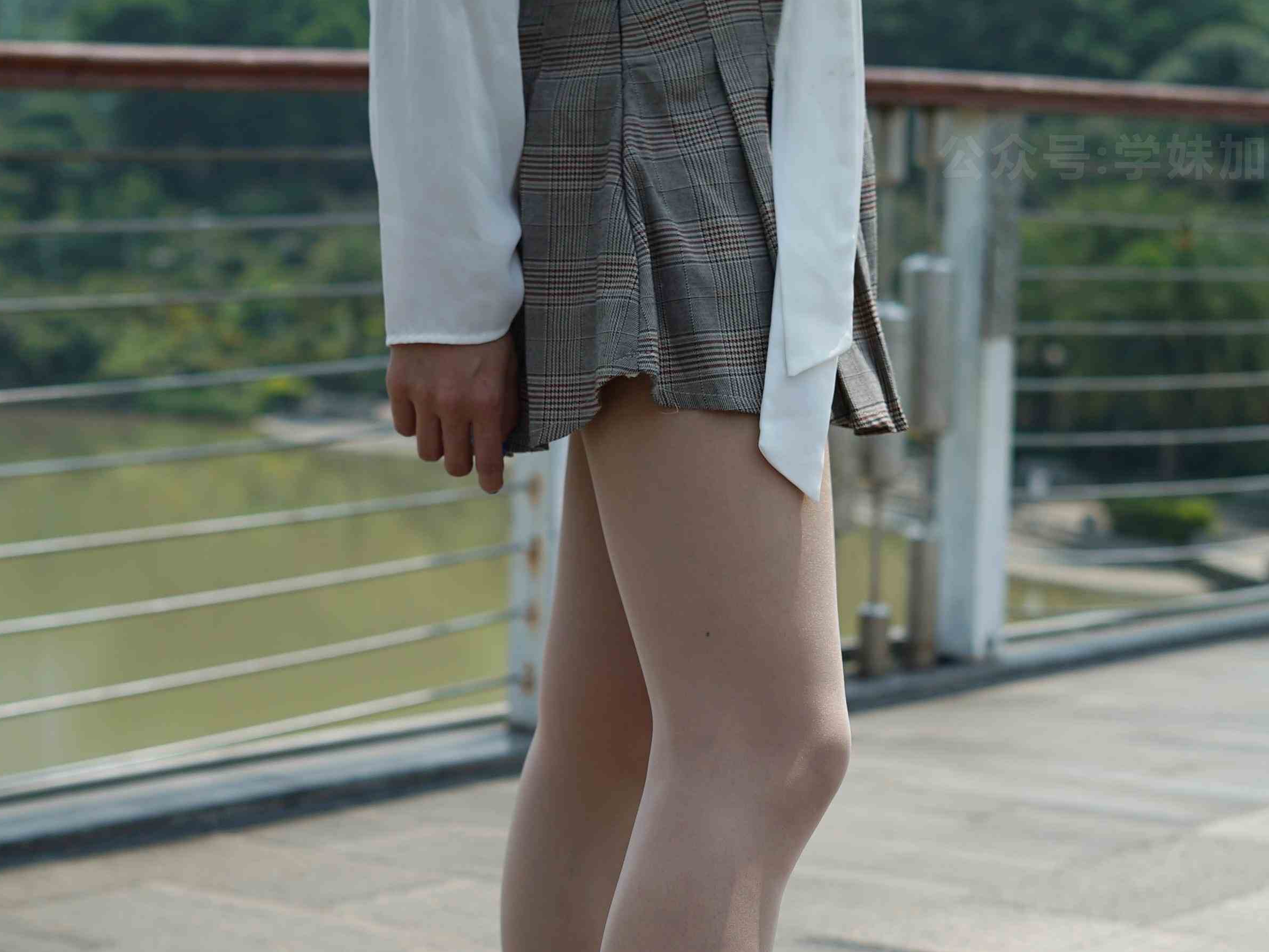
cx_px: 615
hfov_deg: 22.8
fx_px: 3153
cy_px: 791
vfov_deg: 17.0
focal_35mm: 86
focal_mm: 50
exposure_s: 1/1600
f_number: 4
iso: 100
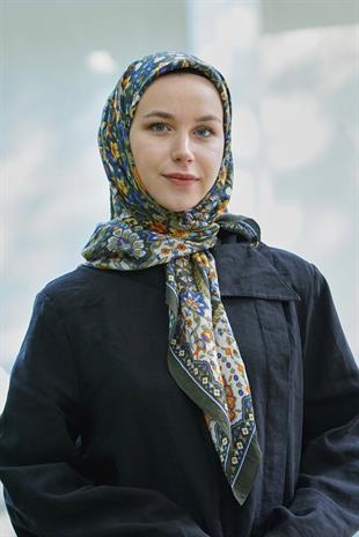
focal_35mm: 102
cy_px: 268
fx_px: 1523
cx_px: 180
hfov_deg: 13.4
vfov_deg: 20.0
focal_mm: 102
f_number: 5
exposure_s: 1/125
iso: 500
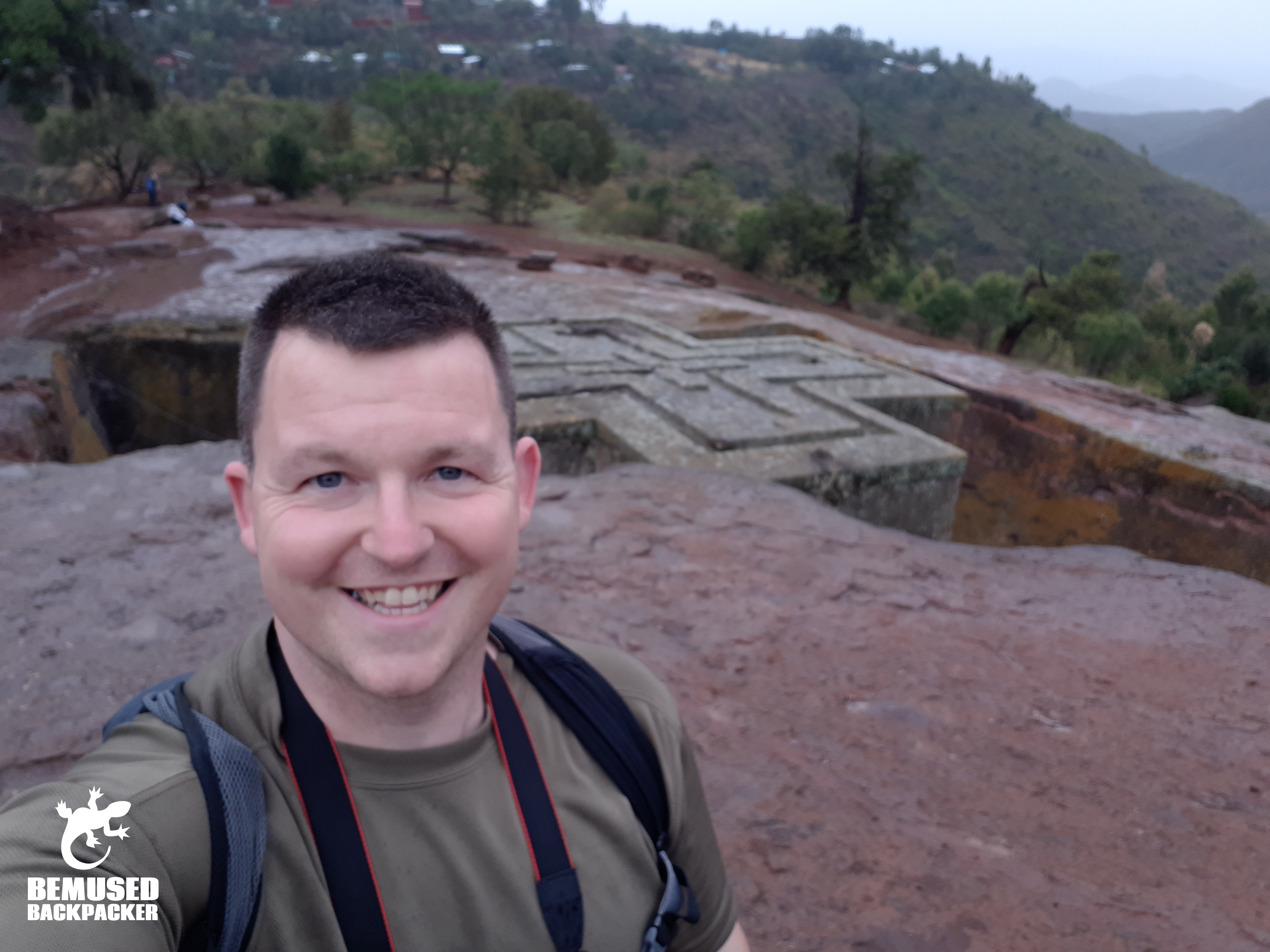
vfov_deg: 51.4
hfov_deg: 65.3
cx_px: 635
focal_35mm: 27
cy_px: 476
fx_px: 991
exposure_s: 1/100
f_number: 1.9
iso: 64
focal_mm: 3.6
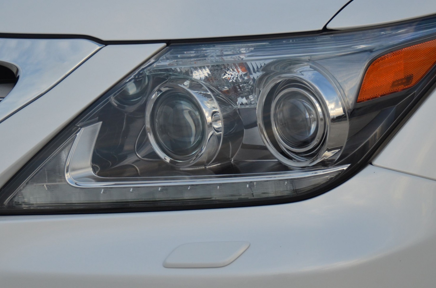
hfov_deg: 10.5
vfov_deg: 7.0
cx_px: 202
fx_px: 2365
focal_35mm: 196
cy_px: 105
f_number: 5.3
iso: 720
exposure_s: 1/1000
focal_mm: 95
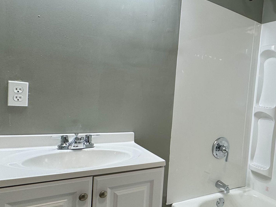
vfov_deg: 46.7
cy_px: 116
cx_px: 238
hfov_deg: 53.9
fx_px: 239
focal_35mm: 30
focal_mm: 2.22
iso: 80
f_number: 2.2
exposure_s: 1/120
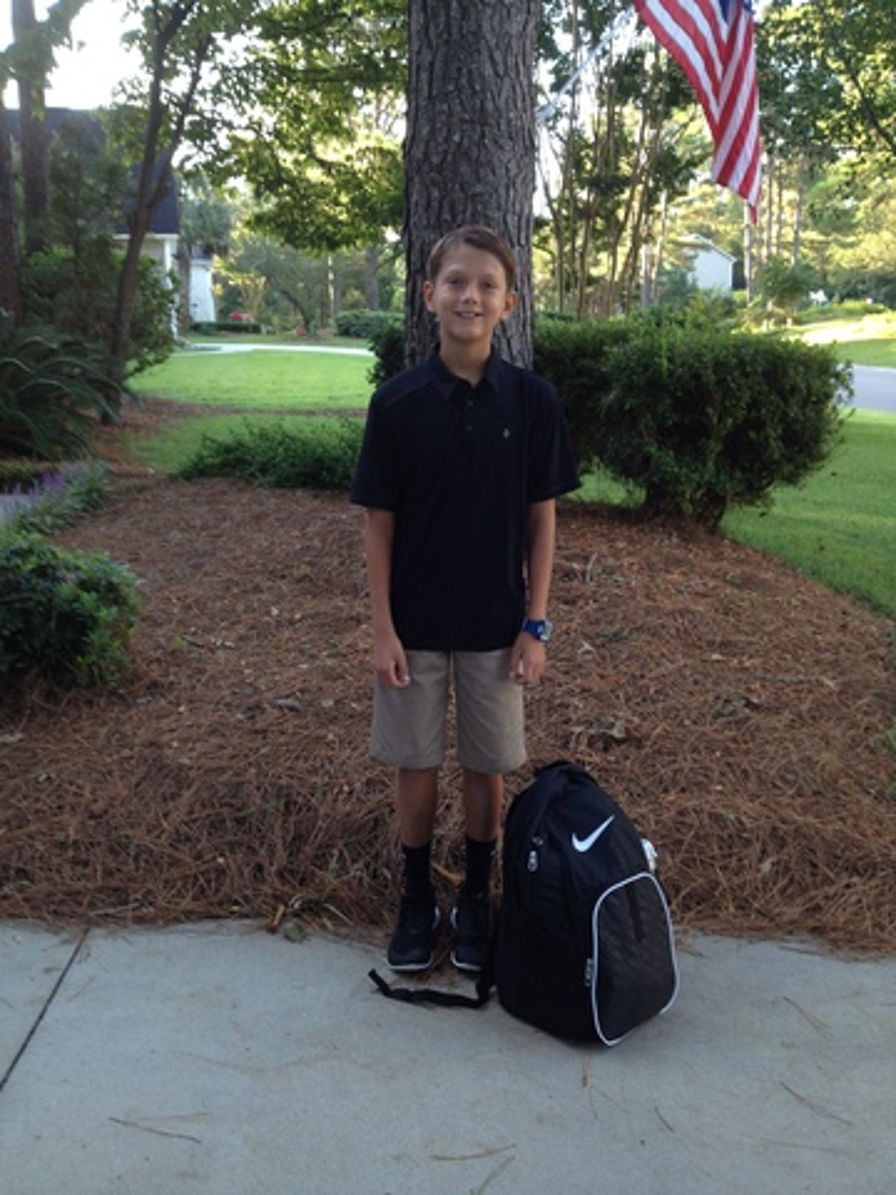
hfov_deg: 40.7
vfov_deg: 52.6
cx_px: 448
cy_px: 598
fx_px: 1208
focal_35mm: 35
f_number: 2.4
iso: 64
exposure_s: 1/60
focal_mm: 4.28
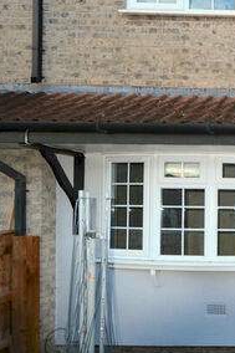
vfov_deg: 50.6
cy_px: 108
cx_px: 351
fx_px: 363
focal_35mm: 37
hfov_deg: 26.3
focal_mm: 10
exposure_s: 1/200
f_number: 3.5
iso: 100
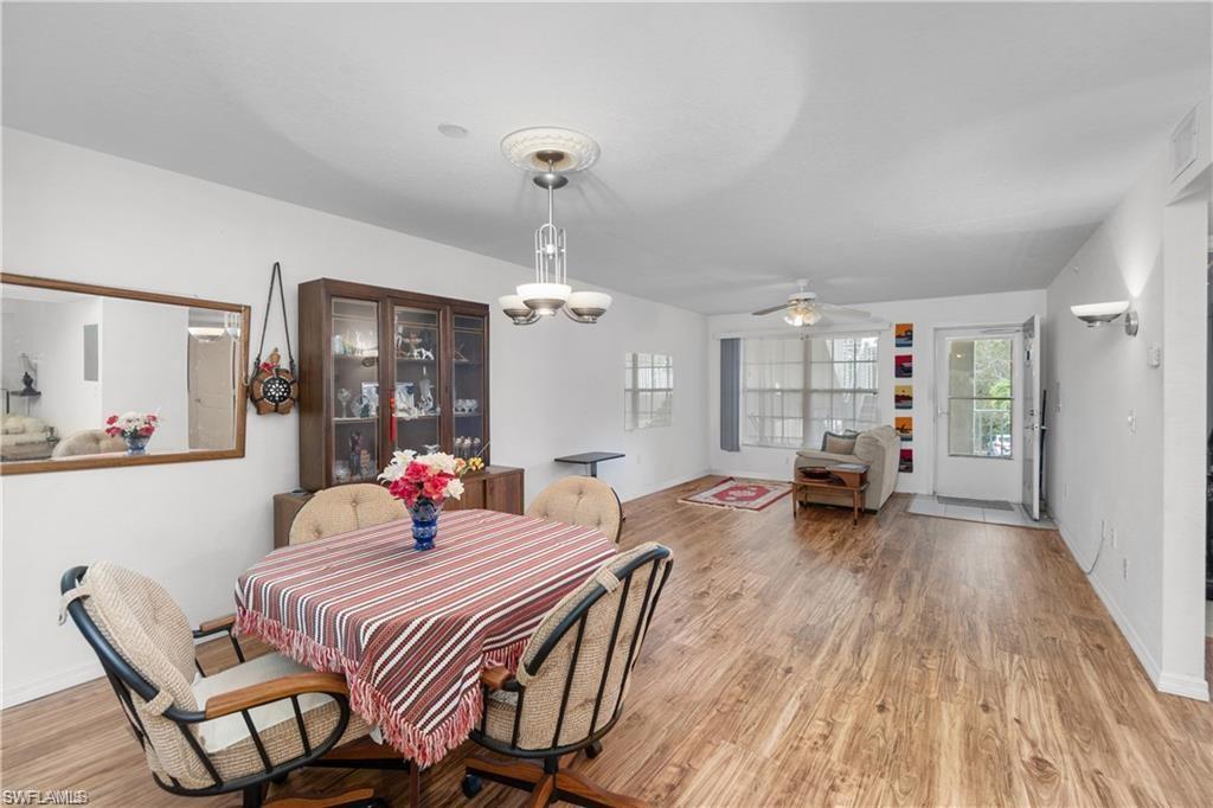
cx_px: 606
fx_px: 505
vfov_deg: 77.3
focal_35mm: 15
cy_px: 404
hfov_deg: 100.4
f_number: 7.1
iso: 100
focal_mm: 10
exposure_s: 1.6
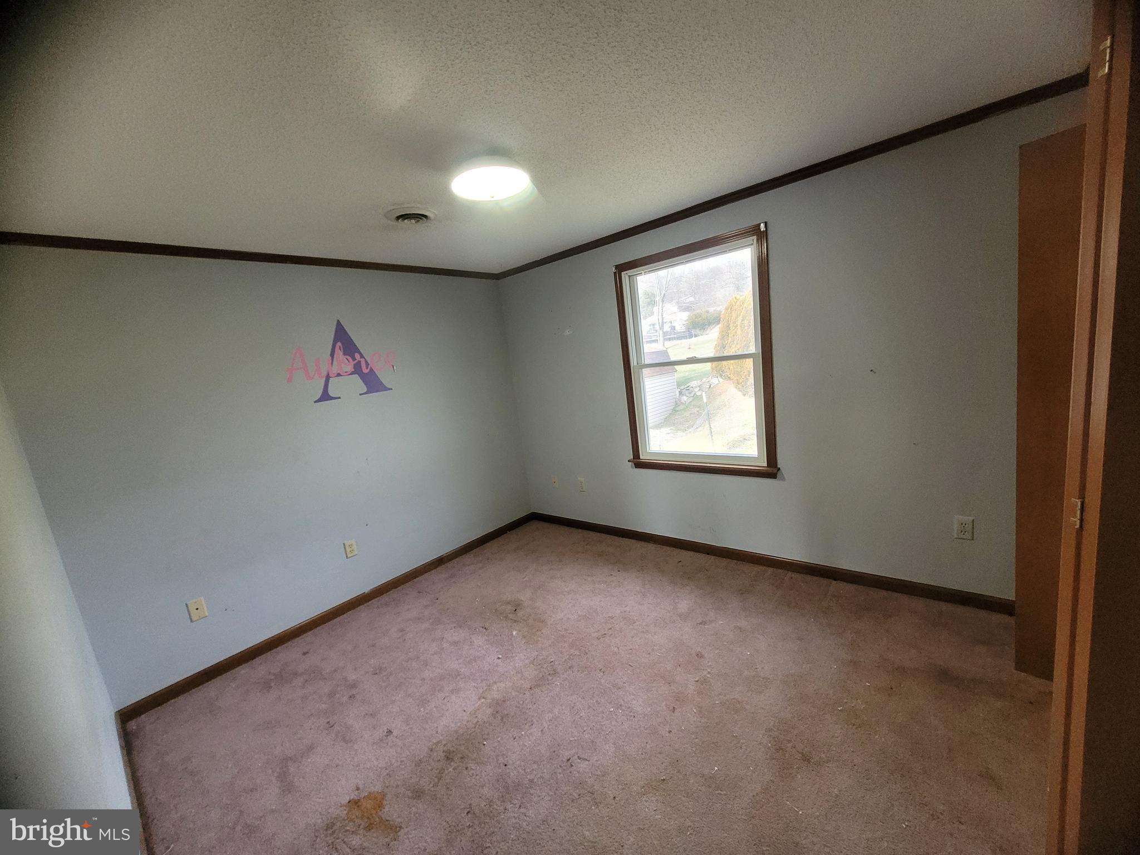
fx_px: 428
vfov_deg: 89.9
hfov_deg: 106.2
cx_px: 570
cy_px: 428
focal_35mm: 13
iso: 320
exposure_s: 1/60
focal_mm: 1.74
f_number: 2.2
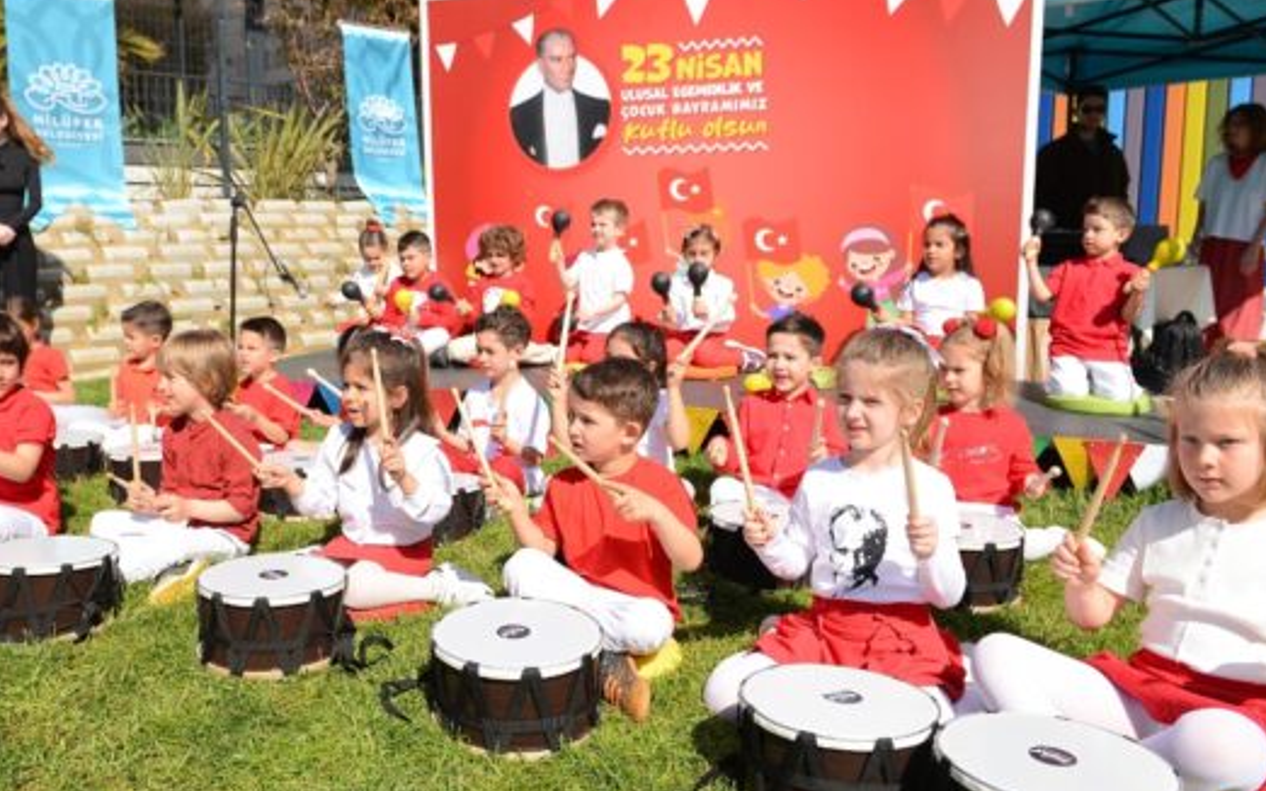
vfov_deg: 39.4
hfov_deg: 59.2
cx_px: 509
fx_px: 1104
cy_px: 393
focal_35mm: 32
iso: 250
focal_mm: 26
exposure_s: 1/1600
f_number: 4
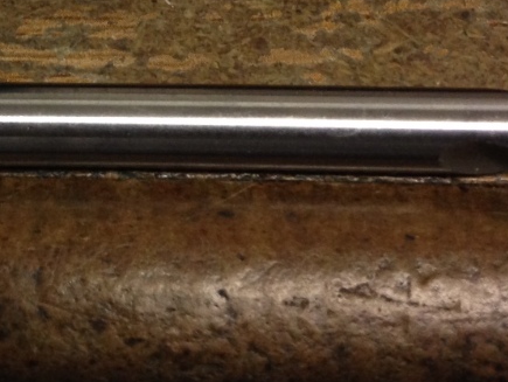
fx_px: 1425
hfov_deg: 19.6
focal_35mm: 97
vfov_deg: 14.7
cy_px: -88
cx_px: 0
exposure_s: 1/20
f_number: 2.4
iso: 160
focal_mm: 4.12
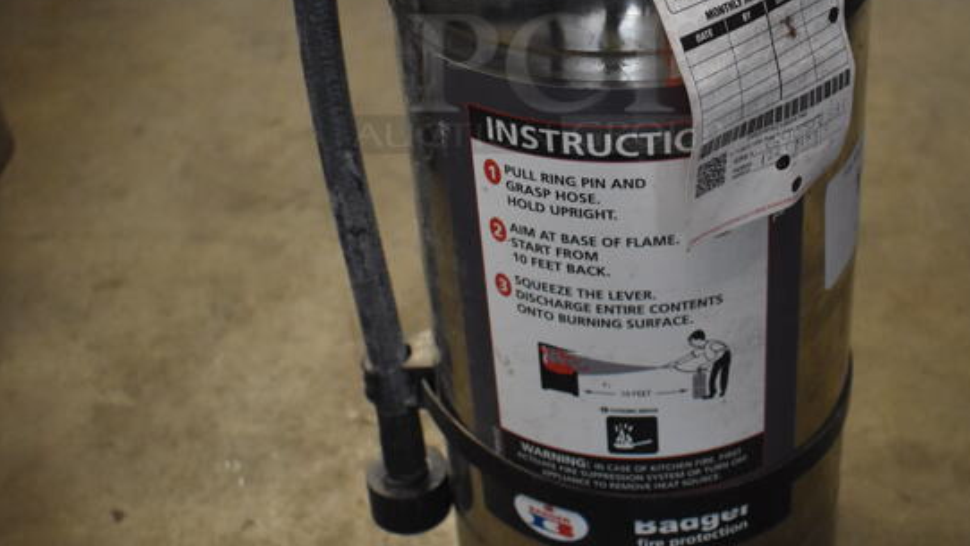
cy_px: 60
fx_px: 1363
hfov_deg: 39.1
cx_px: 540
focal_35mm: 53
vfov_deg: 22.1
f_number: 3.8
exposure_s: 1/125
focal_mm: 20
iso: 2200
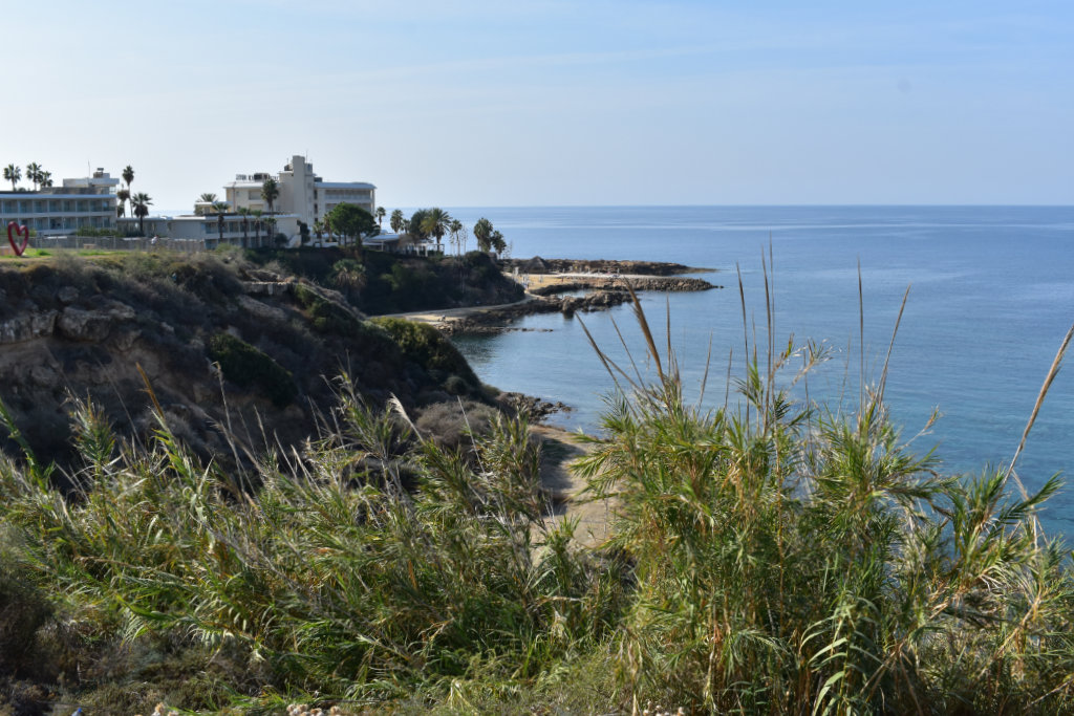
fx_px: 1074
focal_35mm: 36
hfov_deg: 53.1
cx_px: 537
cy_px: 358
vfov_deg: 36.9
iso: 320
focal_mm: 24
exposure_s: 1/500
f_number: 11
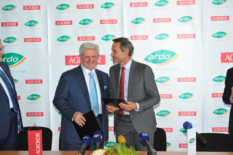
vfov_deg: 19.4
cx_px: 116
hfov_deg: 28.9
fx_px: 453
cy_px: 78
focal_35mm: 70
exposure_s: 1/160
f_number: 5
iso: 800
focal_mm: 70
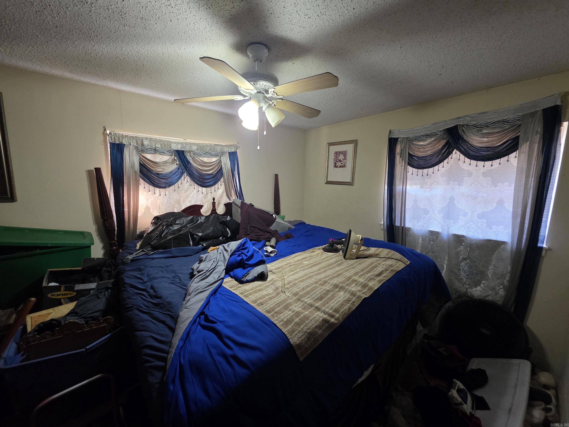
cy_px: 214
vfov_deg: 89.9
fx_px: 214
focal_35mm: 13
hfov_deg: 106.2
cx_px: 284
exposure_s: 1/60
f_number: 1.9
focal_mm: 2.2
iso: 640
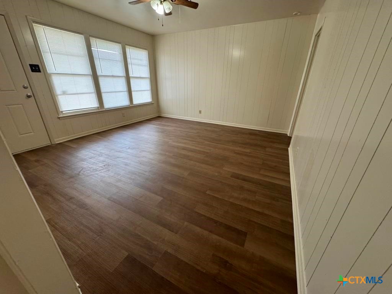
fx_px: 159
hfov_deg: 102.1
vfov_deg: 85.7
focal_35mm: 14
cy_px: 147
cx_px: 196
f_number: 2.2
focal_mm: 2.22
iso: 320
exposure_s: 1/60
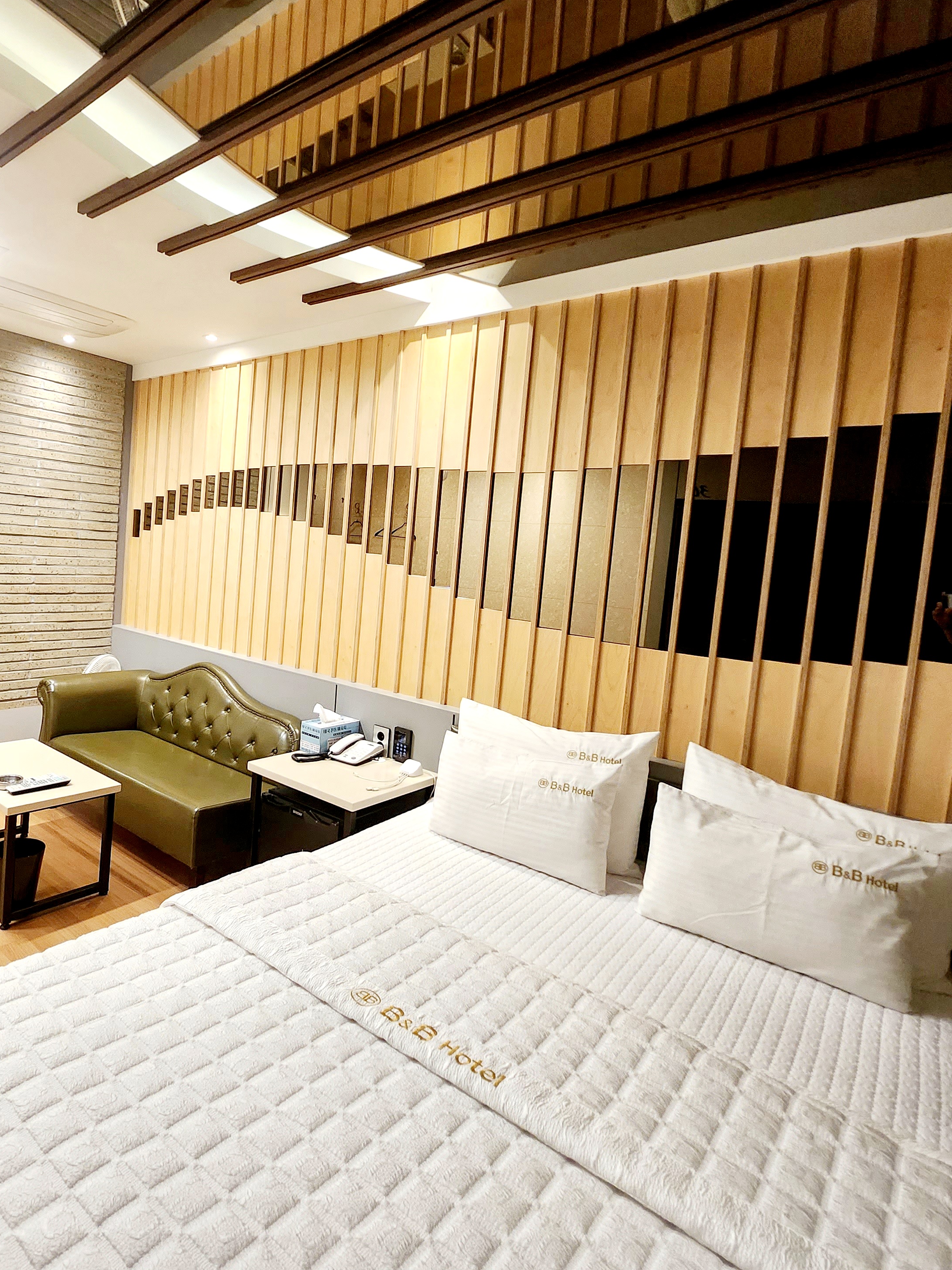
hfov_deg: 70.1
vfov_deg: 87.7
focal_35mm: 18
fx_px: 660
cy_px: 611
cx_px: 342
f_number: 2.2
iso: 250
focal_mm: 1.7
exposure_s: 1/60.2
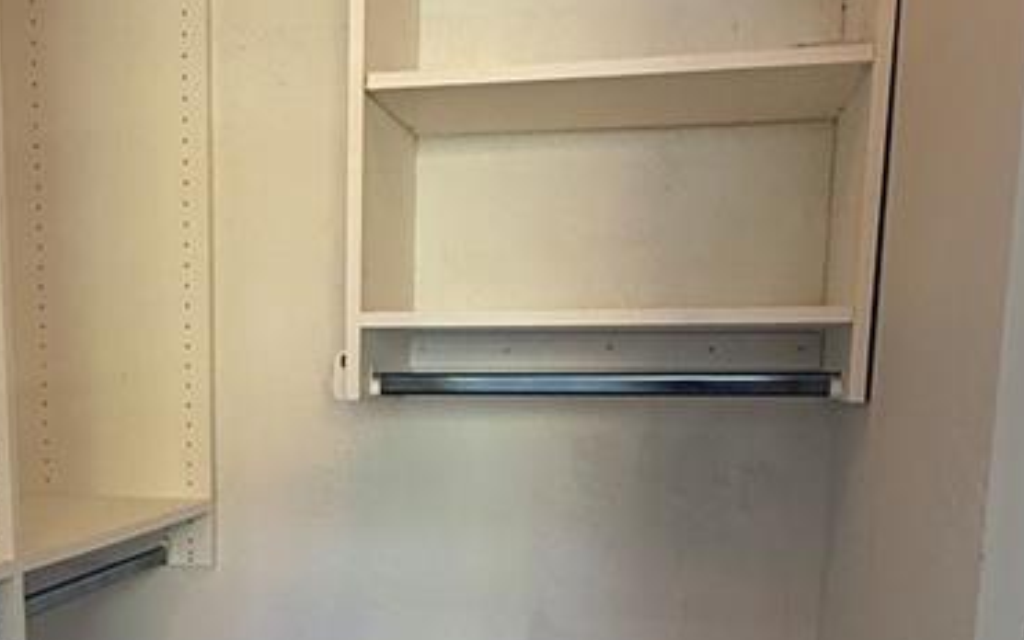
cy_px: 615
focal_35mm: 48
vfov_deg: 25.7
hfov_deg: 41.1
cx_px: 317
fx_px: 1340
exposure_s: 1/120
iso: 250
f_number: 2.2
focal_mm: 2.22
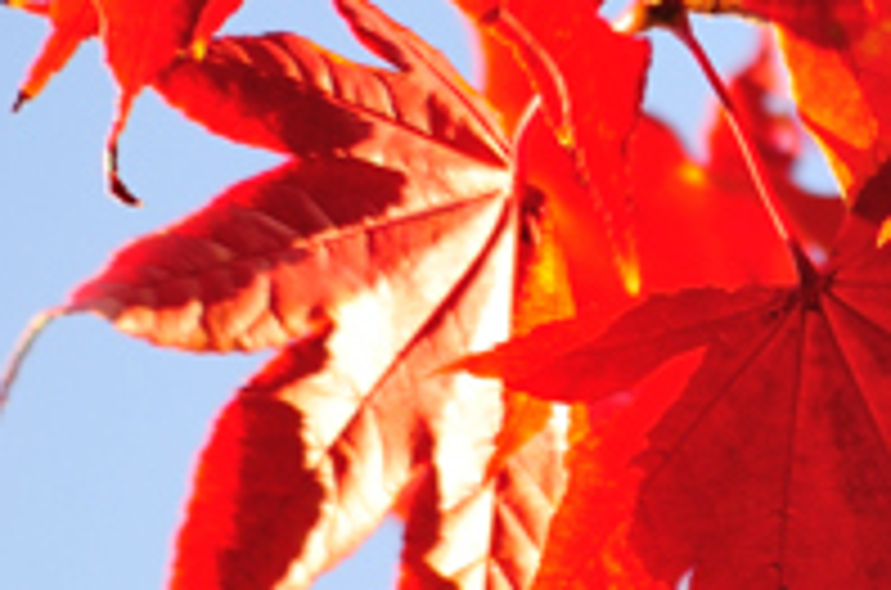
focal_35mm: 622
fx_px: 15358
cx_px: 2277
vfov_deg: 2.2
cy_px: 1317
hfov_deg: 3.3
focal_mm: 120
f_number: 5.6
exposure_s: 1/125
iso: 200
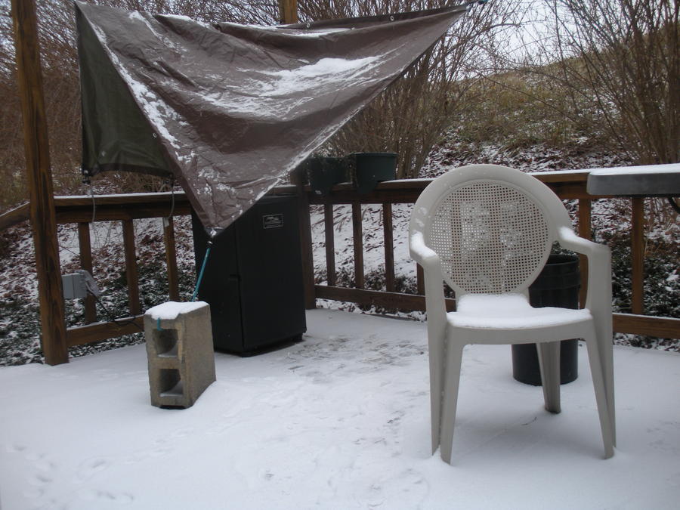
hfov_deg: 51.4
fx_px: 707
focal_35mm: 36
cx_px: 340
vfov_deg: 39.7
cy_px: 255
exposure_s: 1/65.2
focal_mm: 6.3
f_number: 3.5
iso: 64
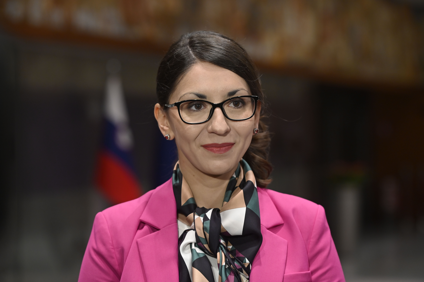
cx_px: 212
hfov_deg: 18.6
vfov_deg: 12.4
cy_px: 141
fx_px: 1295
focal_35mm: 110
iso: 1600
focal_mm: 110
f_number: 3.5
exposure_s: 1/200
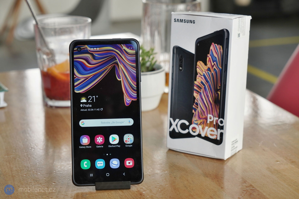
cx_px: 150
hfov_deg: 31.4
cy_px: 100
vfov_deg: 21.2
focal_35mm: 64
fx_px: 532
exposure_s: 1/160
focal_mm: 64
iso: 400
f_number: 6.3
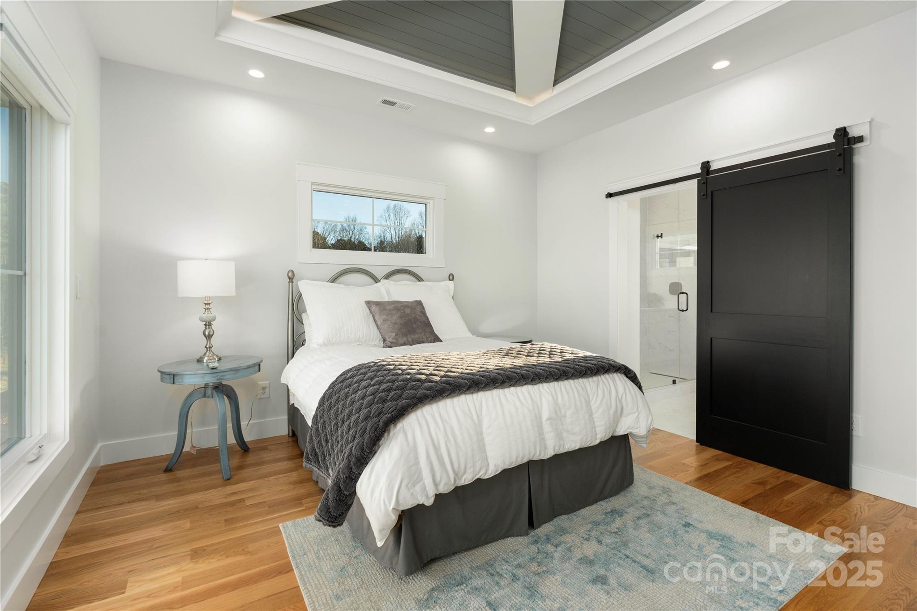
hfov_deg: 93.3
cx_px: 458
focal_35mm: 17
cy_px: 306
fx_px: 433
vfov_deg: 70.4
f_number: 6.3
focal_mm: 17
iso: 200
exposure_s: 1/30
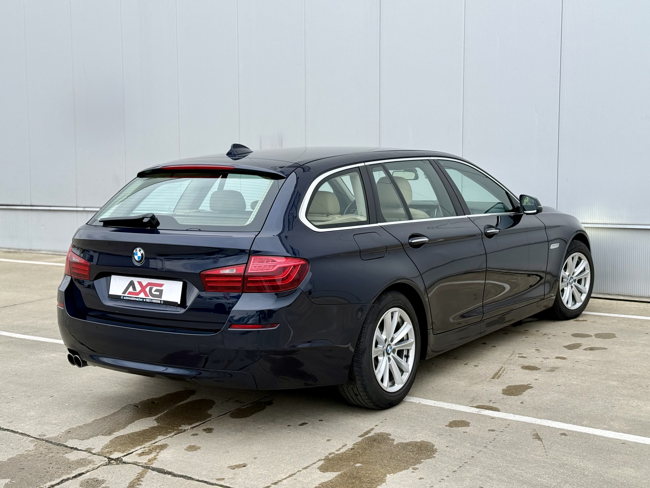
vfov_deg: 30.3
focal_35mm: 48
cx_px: 325
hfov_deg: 39.7
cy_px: 244
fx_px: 901
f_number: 1.78
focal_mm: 6.76
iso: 64
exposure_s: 1/740
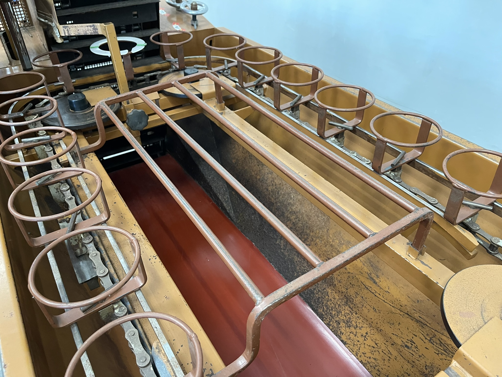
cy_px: 188
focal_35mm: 25
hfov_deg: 69.4
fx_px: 363
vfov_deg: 54.9
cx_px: 251
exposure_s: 1/60
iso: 400
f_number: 1.6
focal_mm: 5.1
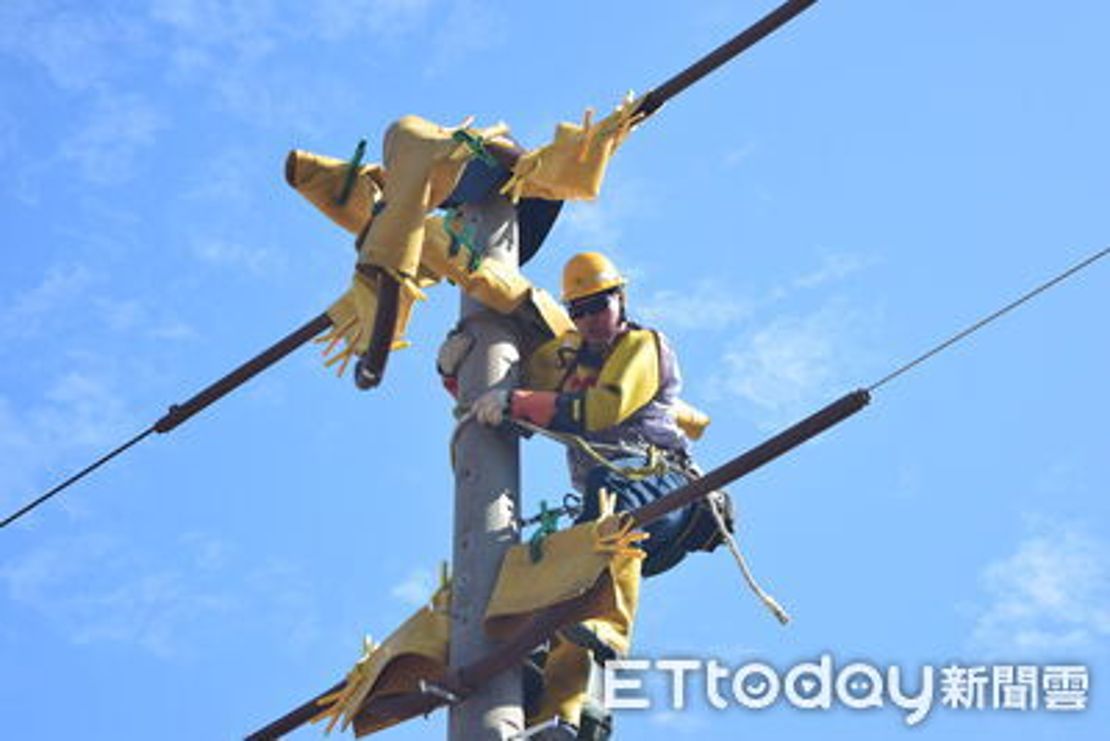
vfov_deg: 16.6
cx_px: 555
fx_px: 2545
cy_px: 370
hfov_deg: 24.6
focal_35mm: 82
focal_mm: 55
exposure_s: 1/1000
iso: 400
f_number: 5.6
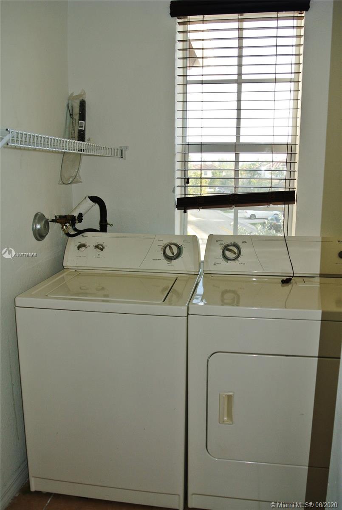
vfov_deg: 61.8
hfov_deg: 43.8
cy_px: 255
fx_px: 426
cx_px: 171
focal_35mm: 30
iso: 200
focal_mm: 11.4
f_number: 5
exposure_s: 1/60
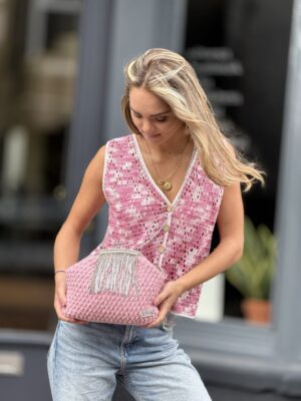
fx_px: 1391
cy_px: 200
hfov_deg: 12.3
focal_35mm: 120
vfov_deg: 16.4
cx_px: 150
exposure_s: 1/181
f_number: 2.8
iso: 64
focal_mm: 15.66
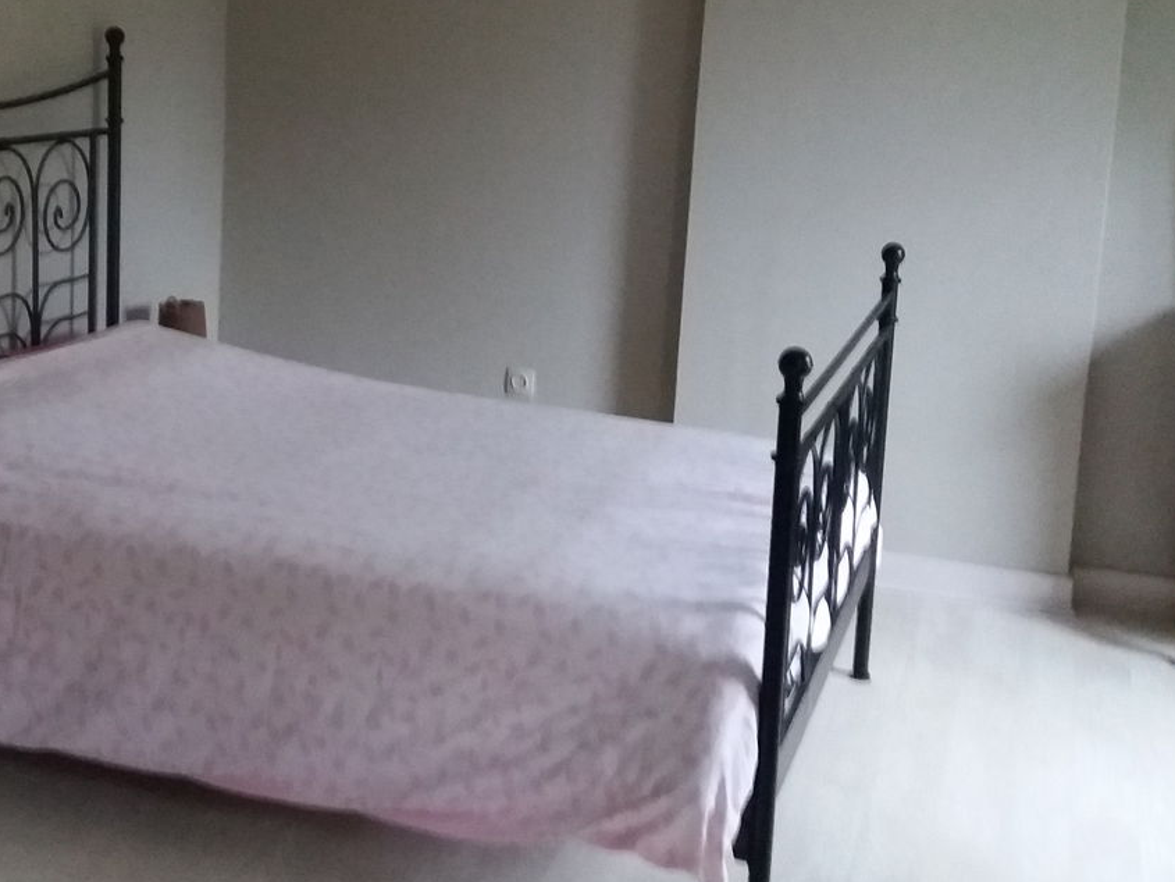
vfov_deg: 27.4
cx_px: 416
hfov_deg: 35.9
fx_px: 1799
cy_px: 307
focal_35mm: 53
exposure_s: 1/17
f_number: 1.9
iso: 400
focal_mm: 3.7
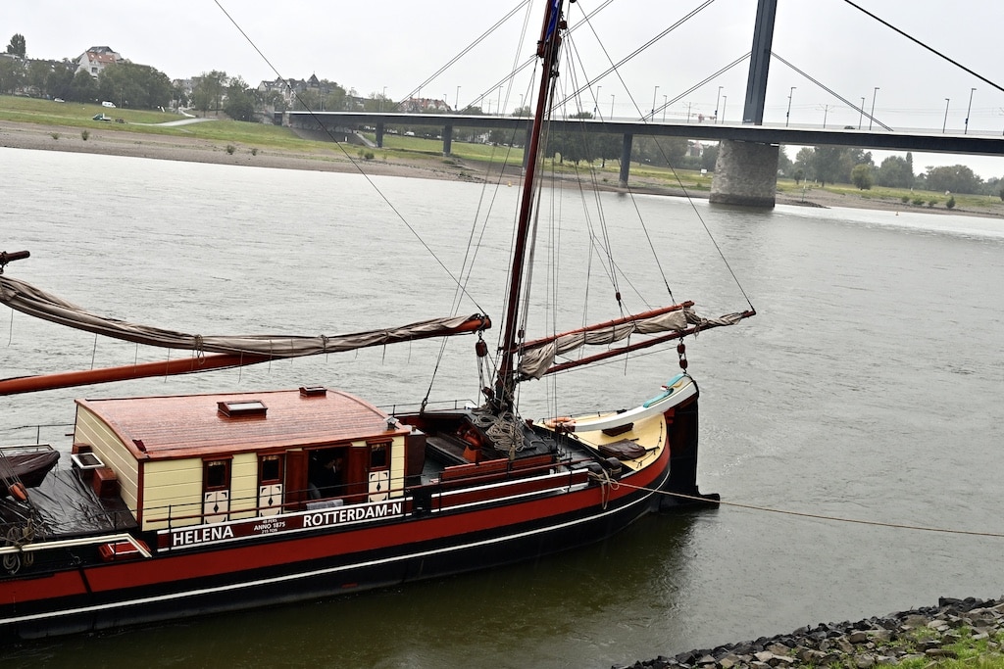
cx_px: 502
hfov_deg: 48.5
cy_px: 334
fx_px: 1116
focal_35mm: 40
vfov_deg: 33.4
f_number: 5
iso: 100
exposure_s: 1/100
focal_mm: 40
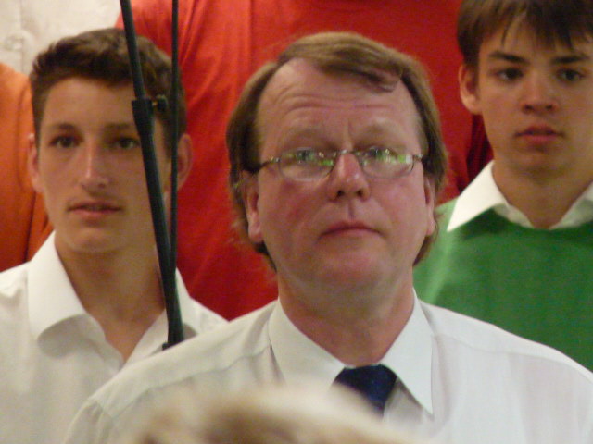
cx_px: 296
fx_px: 13345
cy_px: 222
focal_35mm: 779
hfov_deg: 2.5
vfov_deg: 1.9
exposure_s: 1/125
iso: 800
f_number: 3.8
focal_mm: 78.9
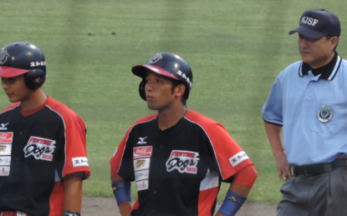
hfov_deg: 1.5
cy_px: 249
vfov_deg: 0.9
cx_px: 100
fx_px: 13537
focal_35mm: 1432
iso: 400
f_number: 5
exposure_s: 1/100
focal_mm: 124.8
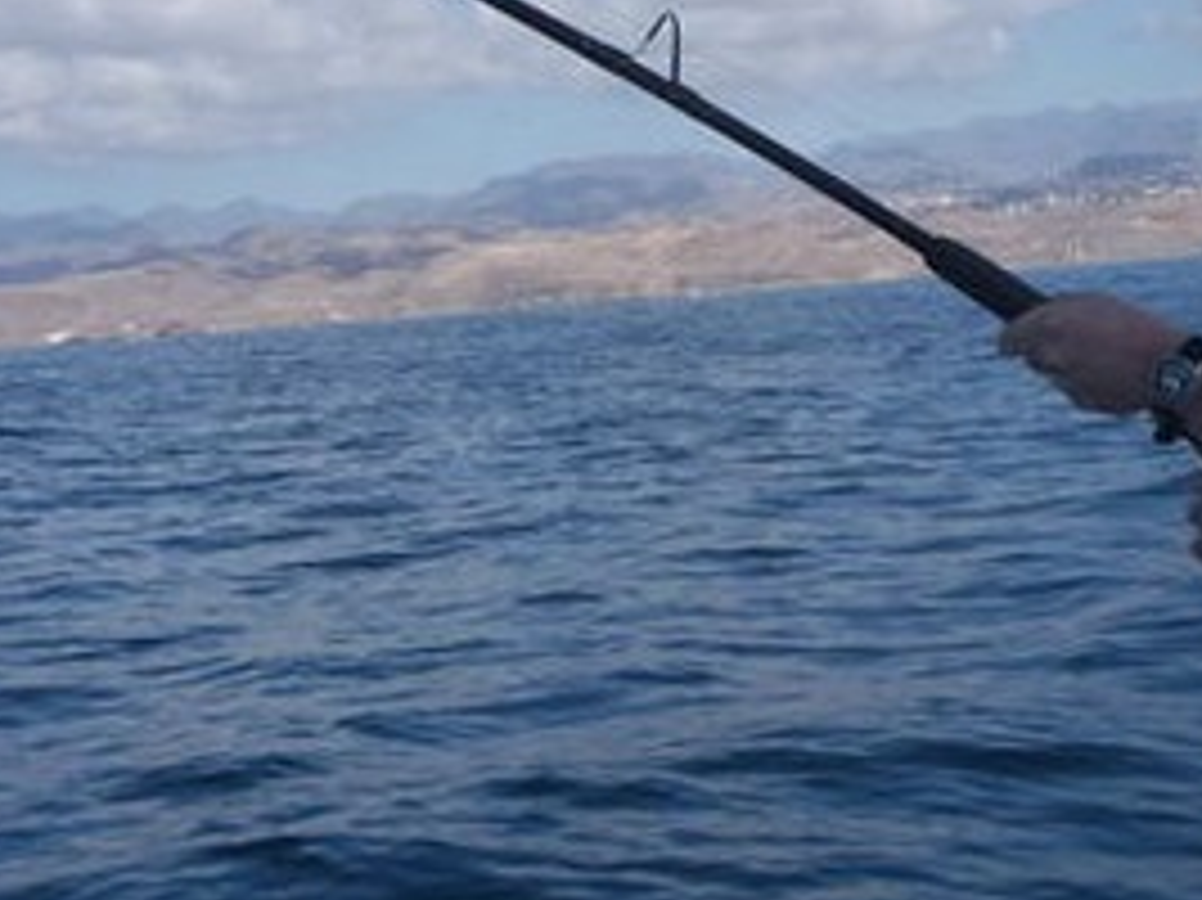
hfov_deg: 29.4
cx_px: 590
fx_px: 2291
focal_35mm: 66
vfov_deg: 21.9
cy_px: 171
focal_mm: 4.9
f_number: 3.3
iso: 160
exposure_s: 1/1300
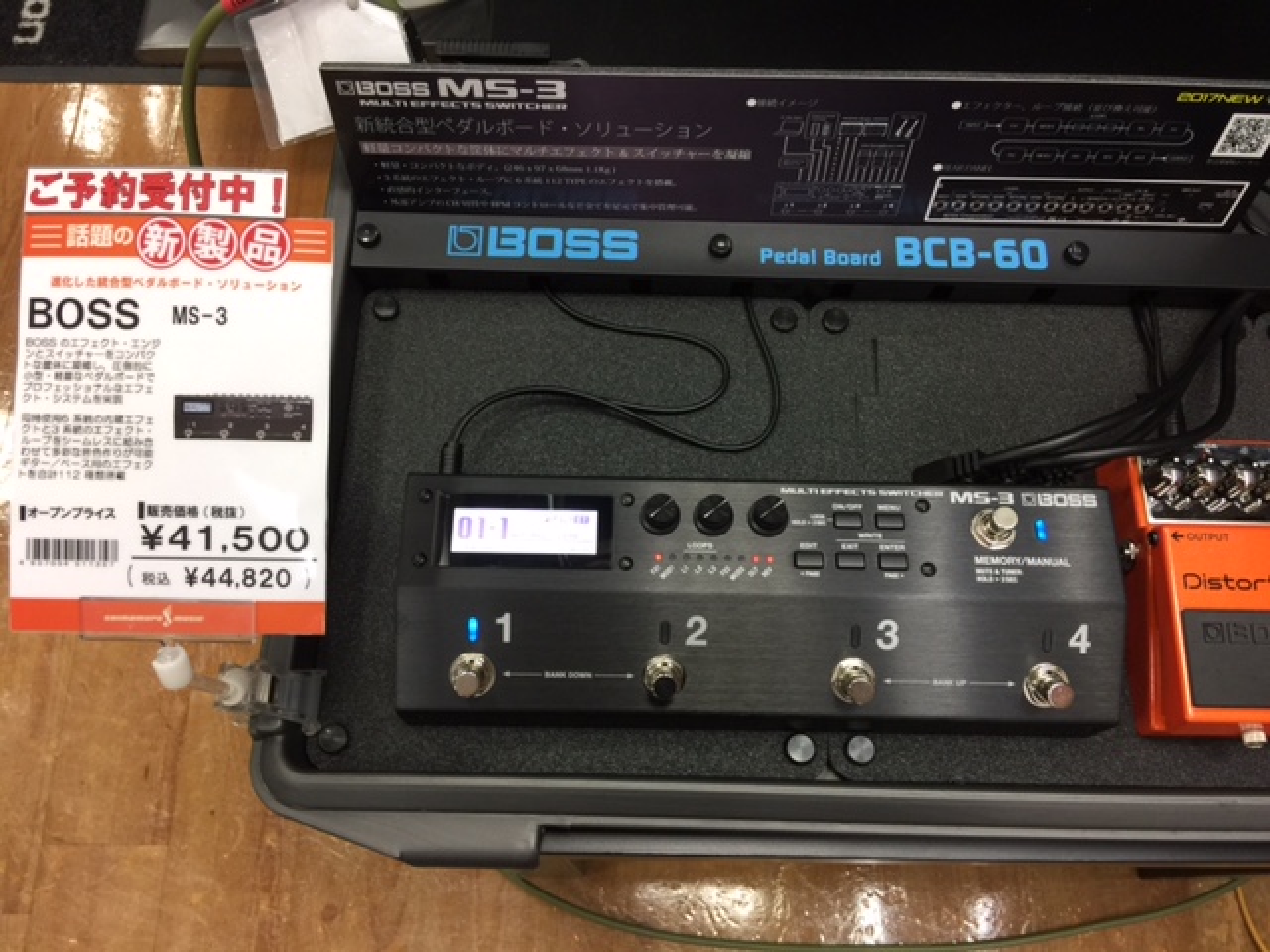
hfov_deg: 61.7
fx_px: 1064
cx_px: 635
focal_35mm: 29
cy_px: 476
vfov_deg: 48.2
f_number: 2.2
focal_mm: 4.15
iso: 32
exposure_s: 1/30
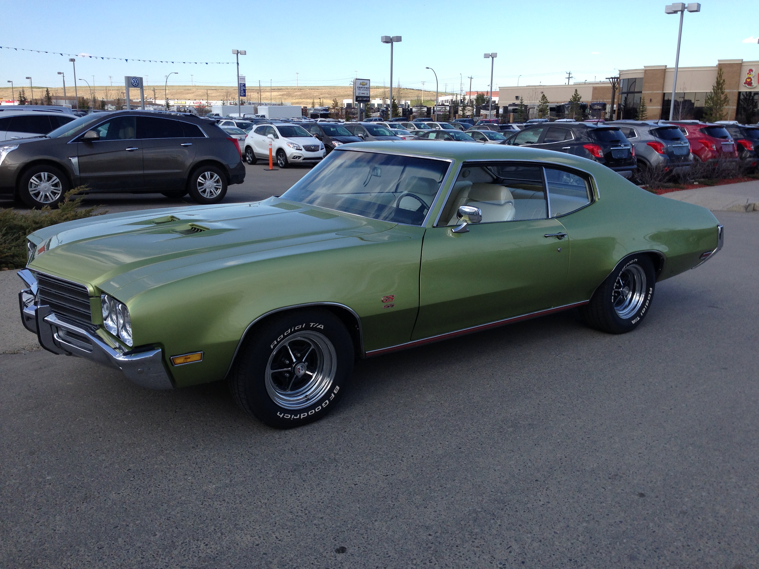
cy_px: 284
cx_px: 380
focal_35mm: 33
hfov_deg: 55.4
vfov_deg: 42.9
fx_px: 724
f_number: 2.4
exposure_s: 1/821
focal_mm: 4.12
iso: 50
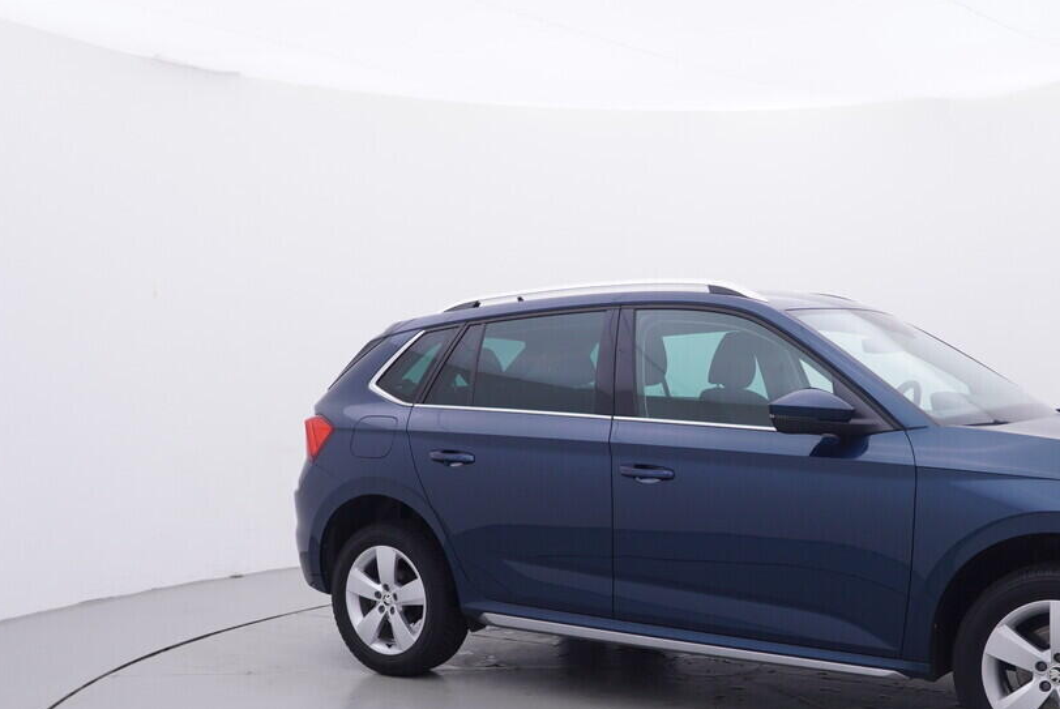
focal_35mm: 40
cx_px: 715
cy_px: 509
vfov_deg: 33.1
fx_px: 1175
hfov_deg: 47.7
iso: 200
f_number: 5
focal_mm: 15
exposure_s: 1/80
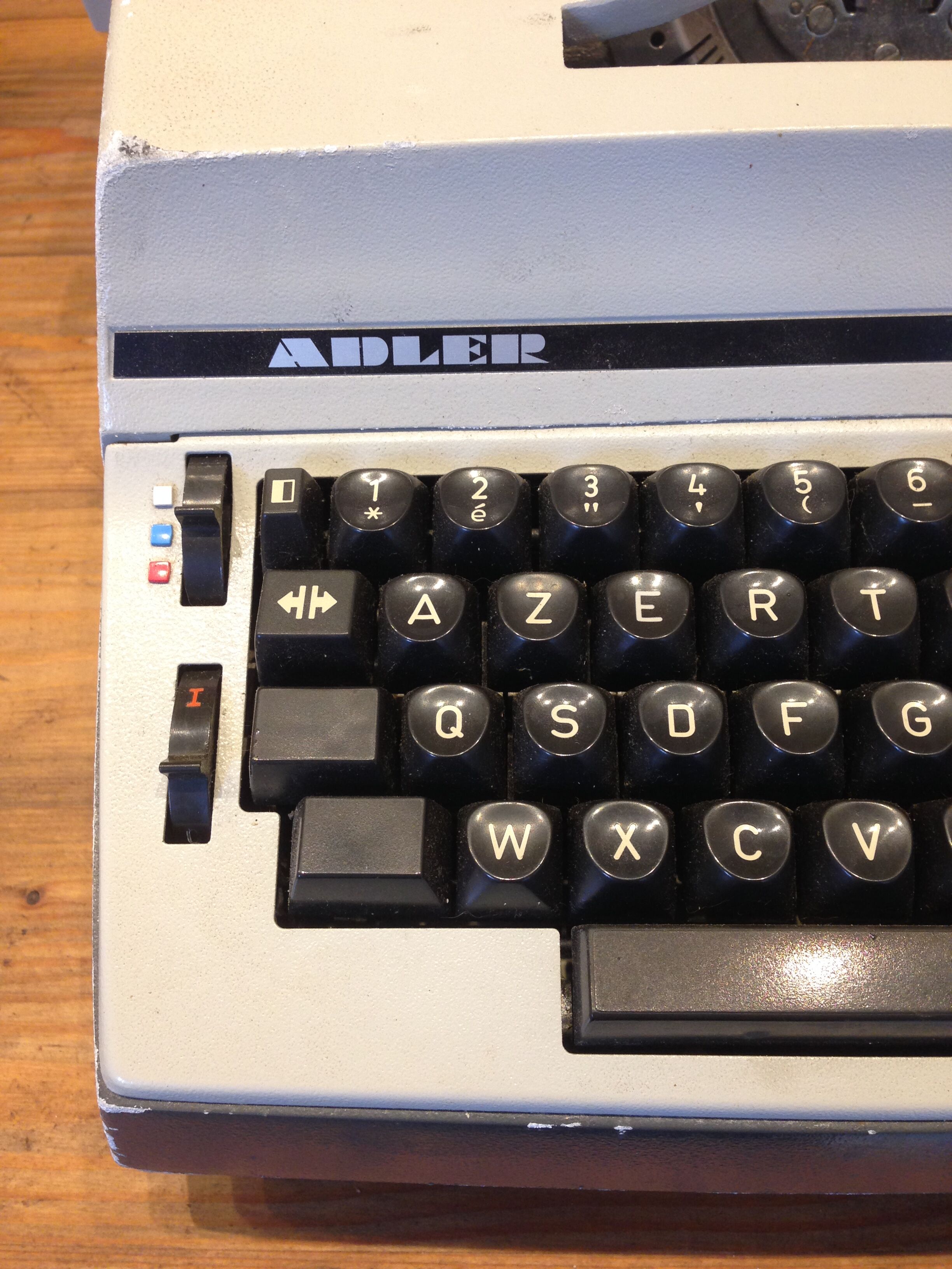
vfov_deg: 55.4
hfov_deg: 42.9
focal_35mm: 33
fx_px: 1210
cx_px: 476
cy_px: 634
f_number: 2.4
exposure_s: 1/20
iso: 100
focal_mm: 4.12
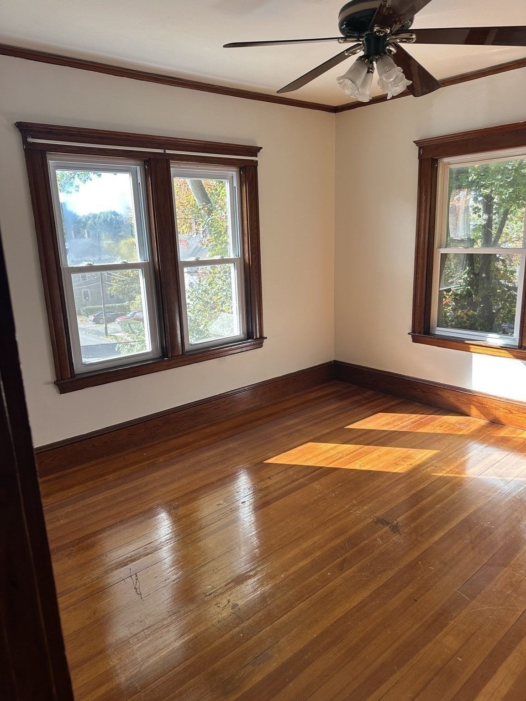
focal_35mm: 24
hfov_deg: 56.8
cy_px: 350
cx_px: 263
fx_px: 486
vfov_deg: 71.6
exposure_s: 1/179
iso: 64
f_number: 1.78
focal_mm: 6.86
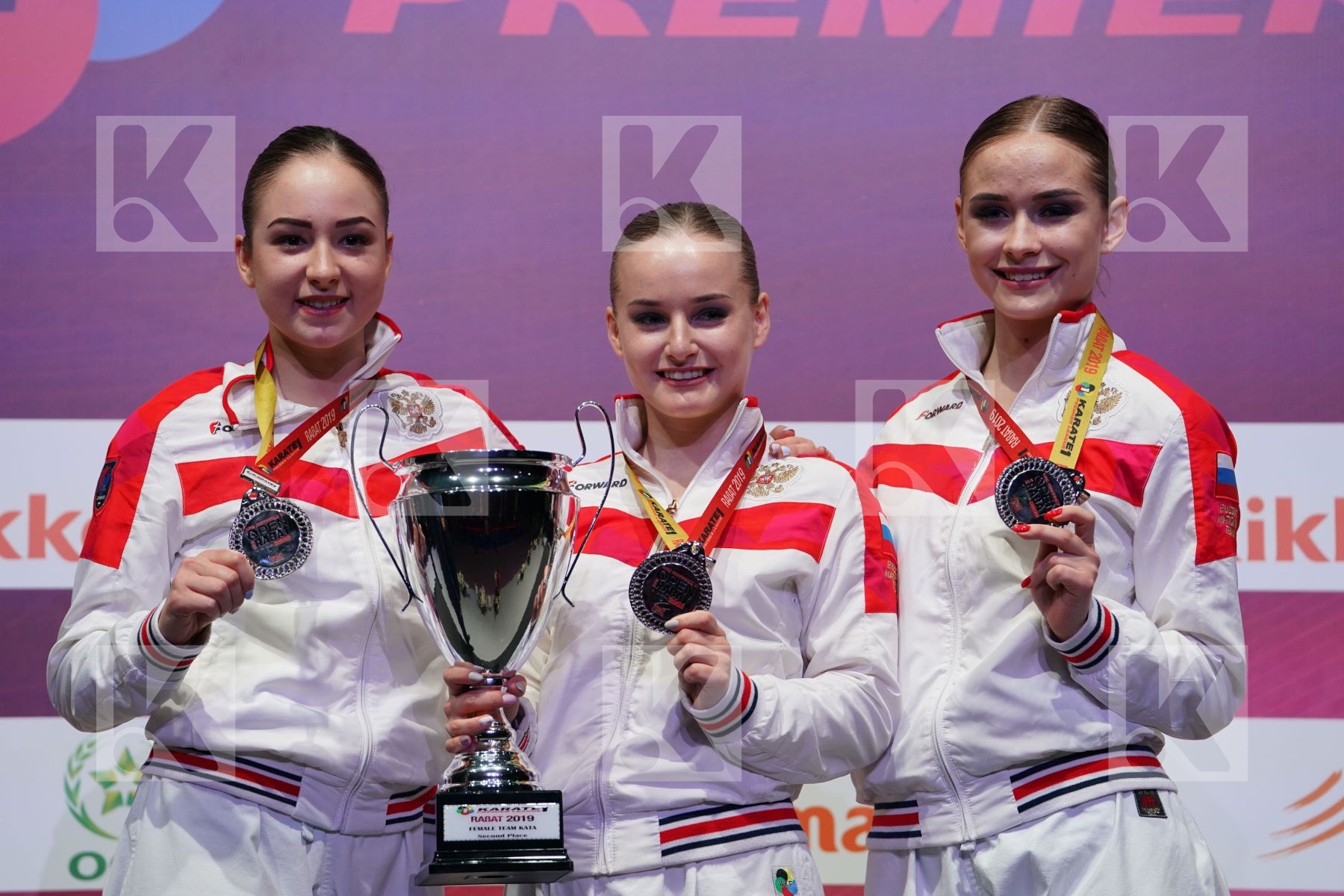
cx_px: 672
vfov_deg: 8.2
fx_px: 6272
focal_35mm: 168
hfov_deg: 12.2
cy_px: 448
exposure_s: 1/250
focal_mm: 168
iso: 640
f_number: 3.5
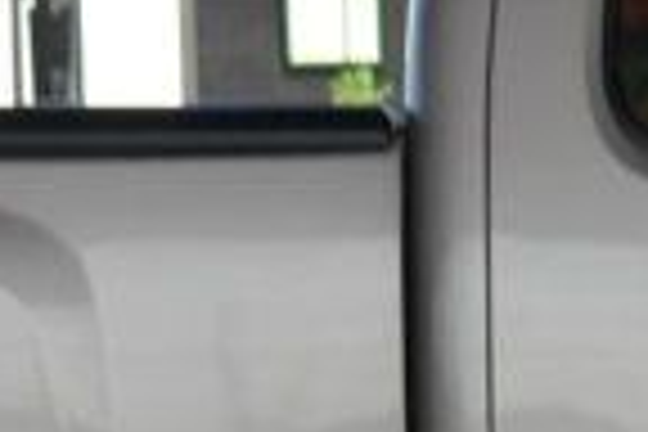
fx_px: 5760
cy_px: 576
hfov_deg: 6.3
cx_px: 1026
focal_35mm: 320
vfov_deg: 4.3
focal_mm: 30
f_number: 4
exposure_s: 1/60
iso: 250
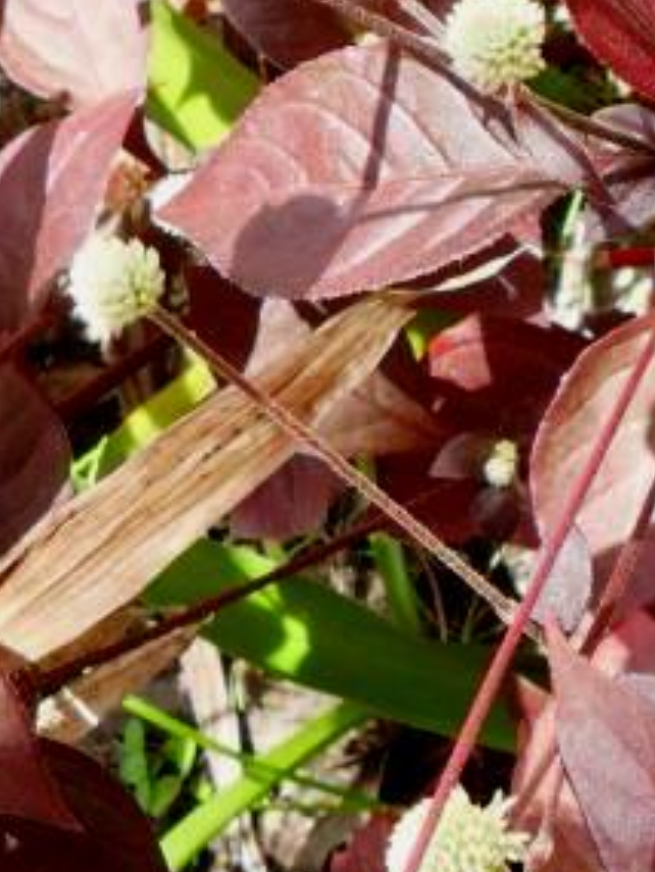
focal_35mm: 133
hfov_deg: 10.9
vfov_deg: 14.8
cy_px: 670
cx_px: 857
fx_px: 3353
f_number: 4
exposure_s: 1/125
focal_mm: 6.6
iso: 100
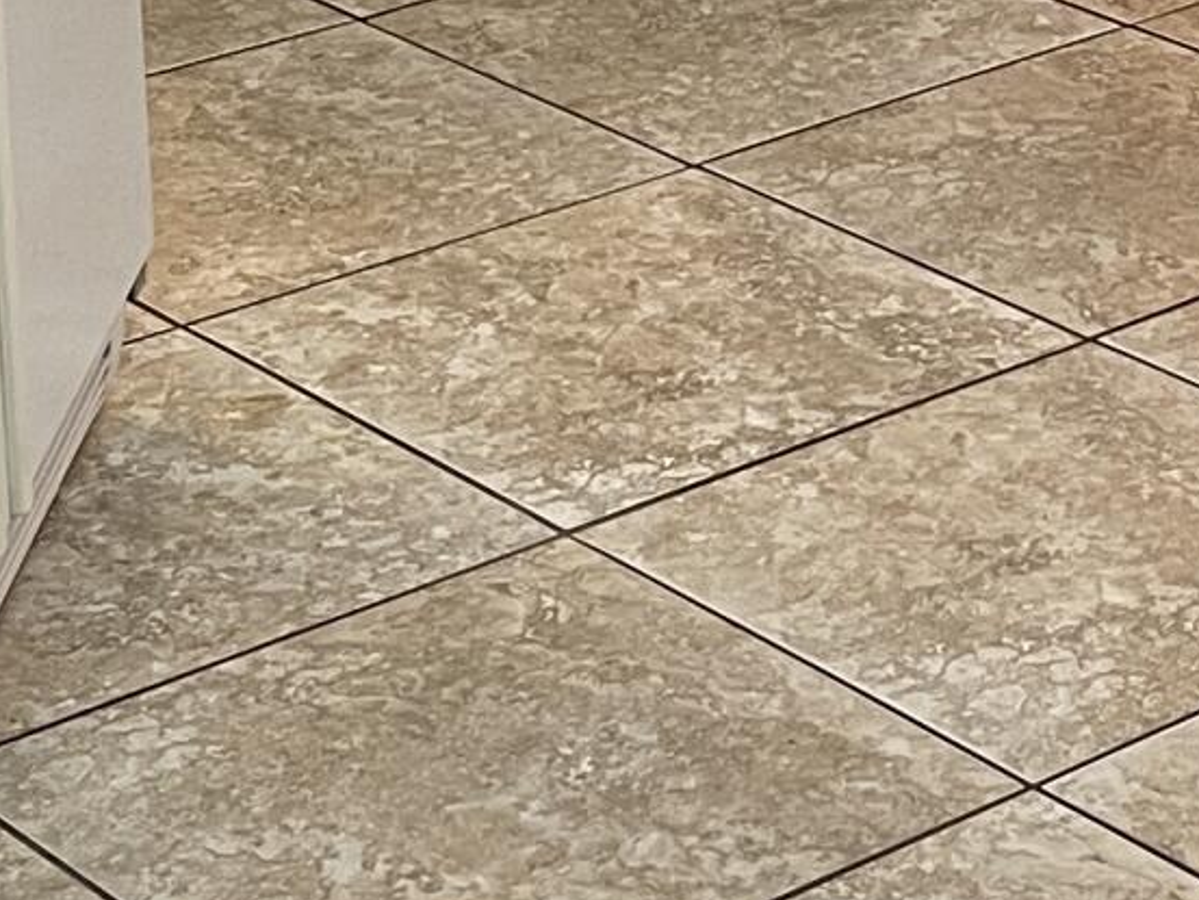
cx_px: 1255
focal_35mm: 141
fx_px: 4885
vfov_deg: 10.3
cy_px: -343
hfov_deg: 13.8
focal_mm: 5.1
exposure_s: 1/60
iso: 80
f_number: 1.6
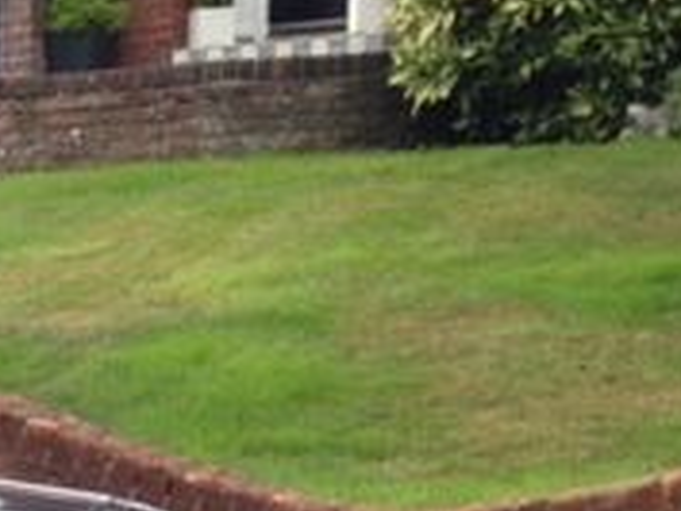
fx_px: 2343
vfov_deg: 12.1
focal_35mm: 119
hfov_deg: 14.6
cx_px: -527
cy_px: 642
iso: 50
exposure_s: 1/212
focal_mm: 4.12
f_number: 2.4
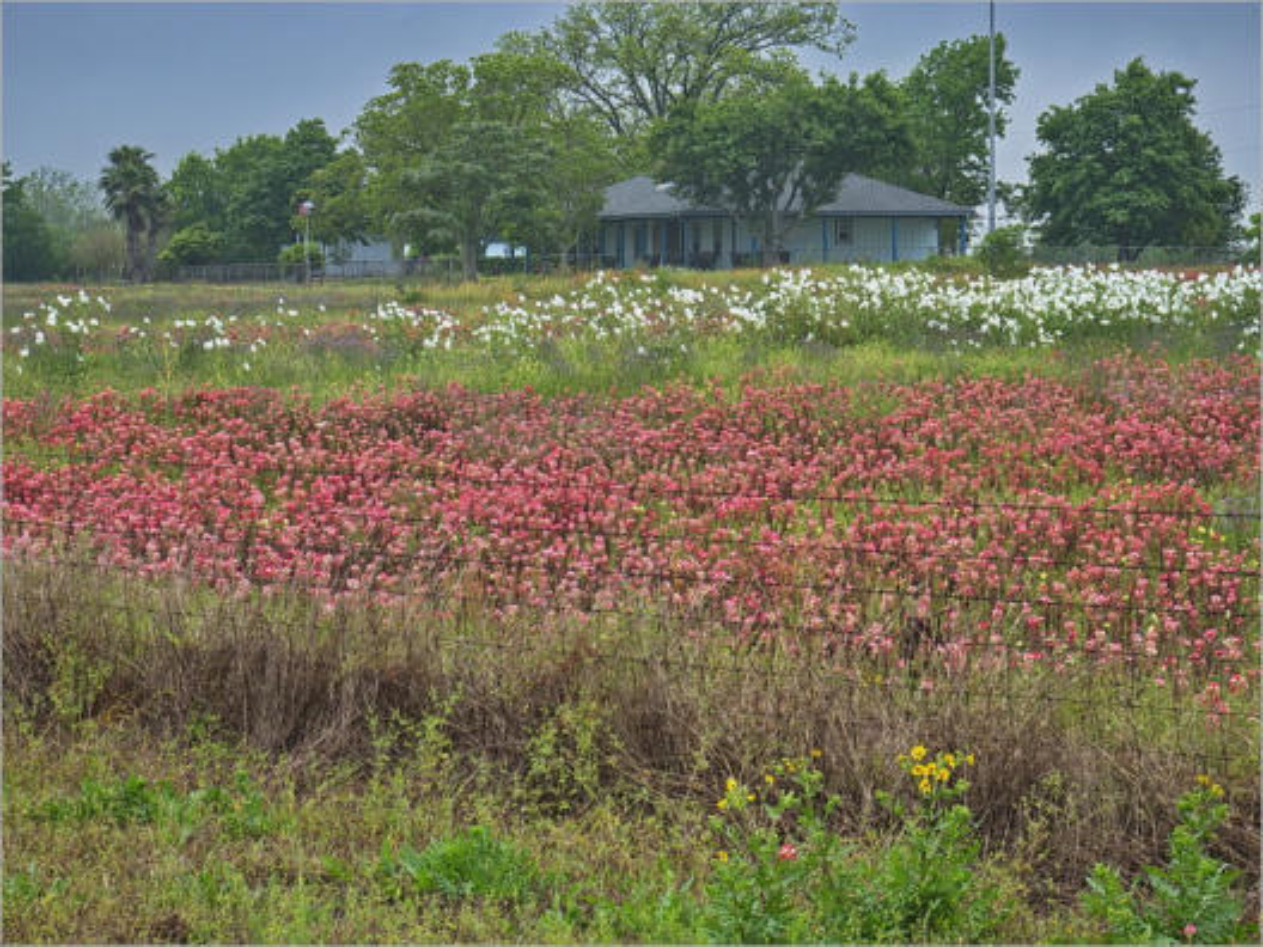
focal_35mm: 104
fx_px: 3795
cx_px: 632
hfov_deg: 18.9
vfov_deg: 14.2
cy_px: 474
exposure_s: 1/160
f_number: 5.6
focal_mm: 52
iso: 200
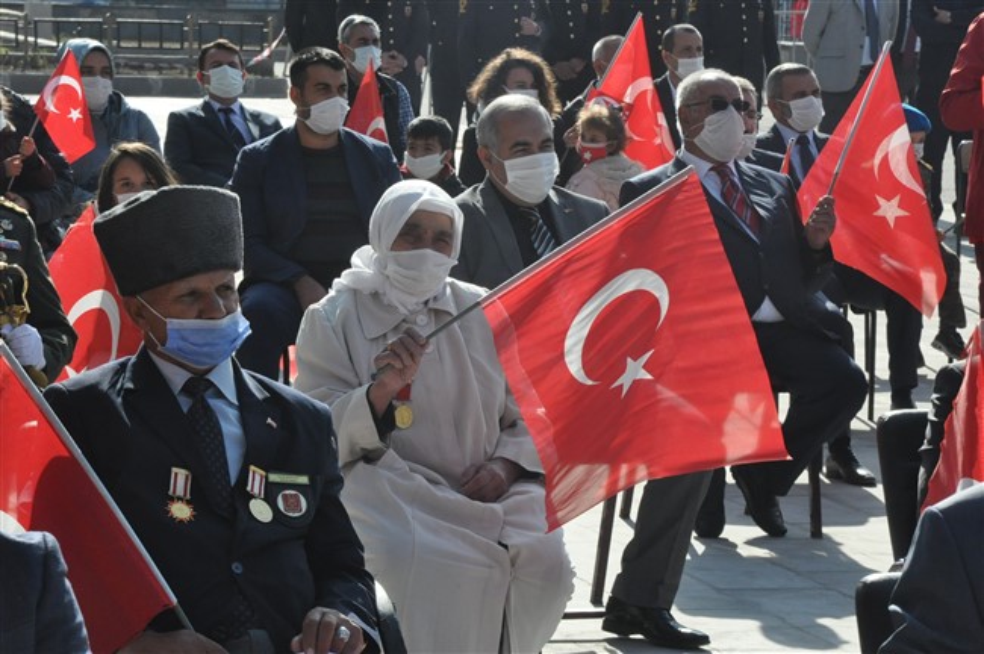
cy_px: 327
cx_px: 492
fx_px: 4301
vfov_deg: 8.7
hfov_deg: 13.1
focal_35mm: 158
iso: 1600
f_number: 14
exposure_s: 1/800
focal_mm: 105
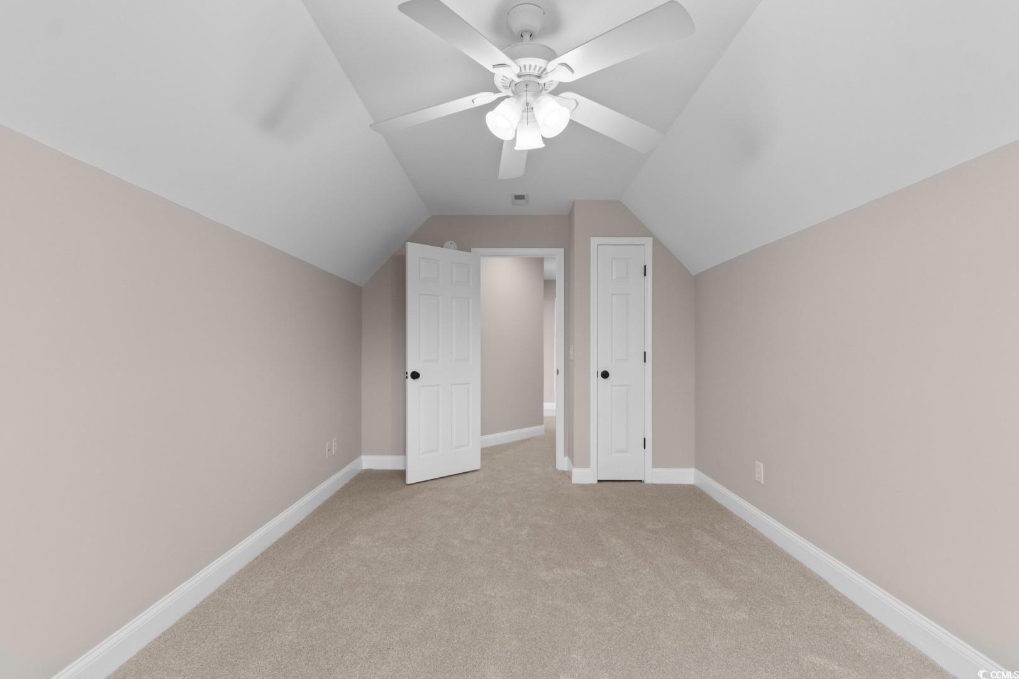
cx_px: 510
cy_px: 340
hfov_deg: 100.4
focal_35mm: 15
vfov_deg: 77.3
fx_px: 425
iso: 100
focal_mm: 10
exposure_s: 1/5
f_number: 4.5
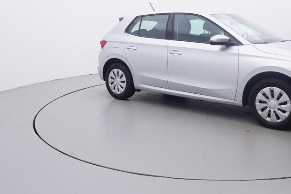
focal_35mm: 37
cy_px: 61
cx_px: 188
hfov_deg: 51.4
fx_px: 298
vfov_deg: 35.7
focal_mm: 15
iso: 200
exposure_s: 1/80
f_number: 5
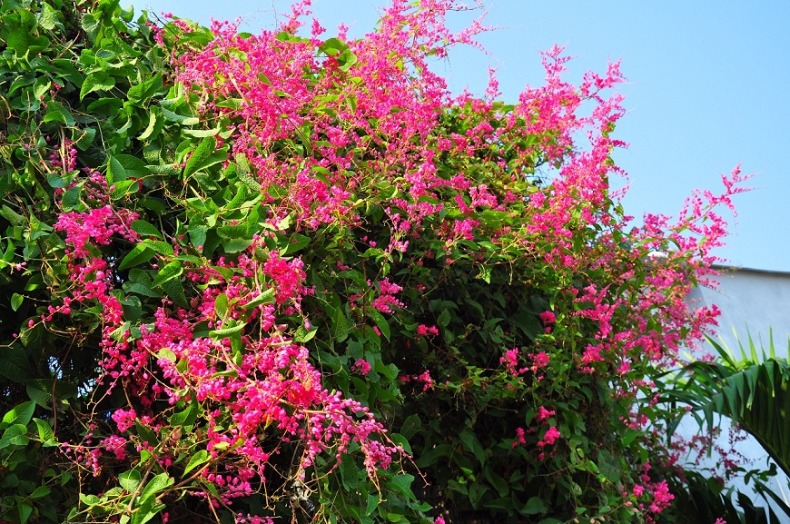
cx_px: 395
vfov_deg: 26.4
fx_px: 1117
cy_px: 262
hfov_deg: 38.9
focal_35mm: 51
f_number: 8
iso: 250
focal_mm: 34
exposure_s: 1/250
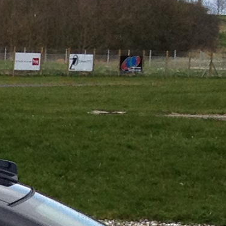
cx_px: -537
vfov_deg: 6.4
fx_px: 1994
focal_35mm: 270
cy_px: 340
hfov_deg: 5.9
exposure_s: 1/1062
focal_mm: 4.28
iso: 64
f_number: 2.4
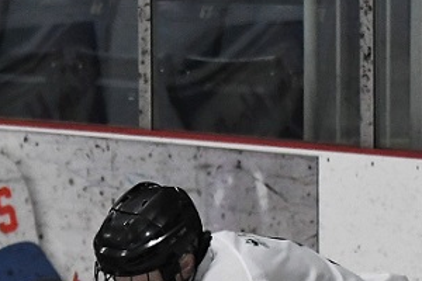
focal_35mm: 352
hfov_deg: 5.8
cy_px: 454
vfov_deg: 3.9
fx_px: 4126
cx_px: -264
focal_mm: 70
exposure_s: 1/1250
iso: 2800
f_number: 2.8
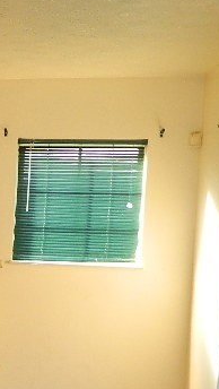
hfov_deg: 13.2
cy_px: 300
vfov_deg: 25.8
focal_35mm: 81
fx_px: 835
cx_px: -200
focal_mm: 4.5
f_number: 3.1
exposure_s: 1/30
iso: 100
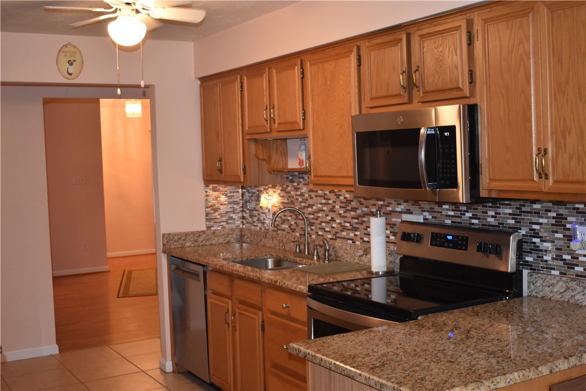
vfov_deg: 30.8
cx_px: 293
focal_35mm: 44
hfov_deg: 45.0
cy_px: 196
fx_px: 708
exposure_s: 1/60
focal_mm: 29
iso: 1600
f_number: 4.2
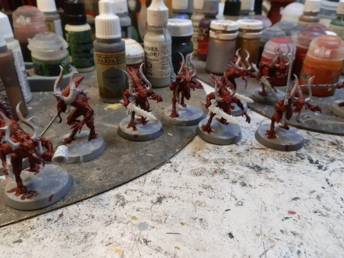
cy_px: 129
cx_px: 172
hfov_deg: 63.4
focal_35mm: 28
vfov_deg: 49.7
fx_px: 278
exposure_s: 1/200
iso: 400
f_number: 3.1
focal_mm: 5
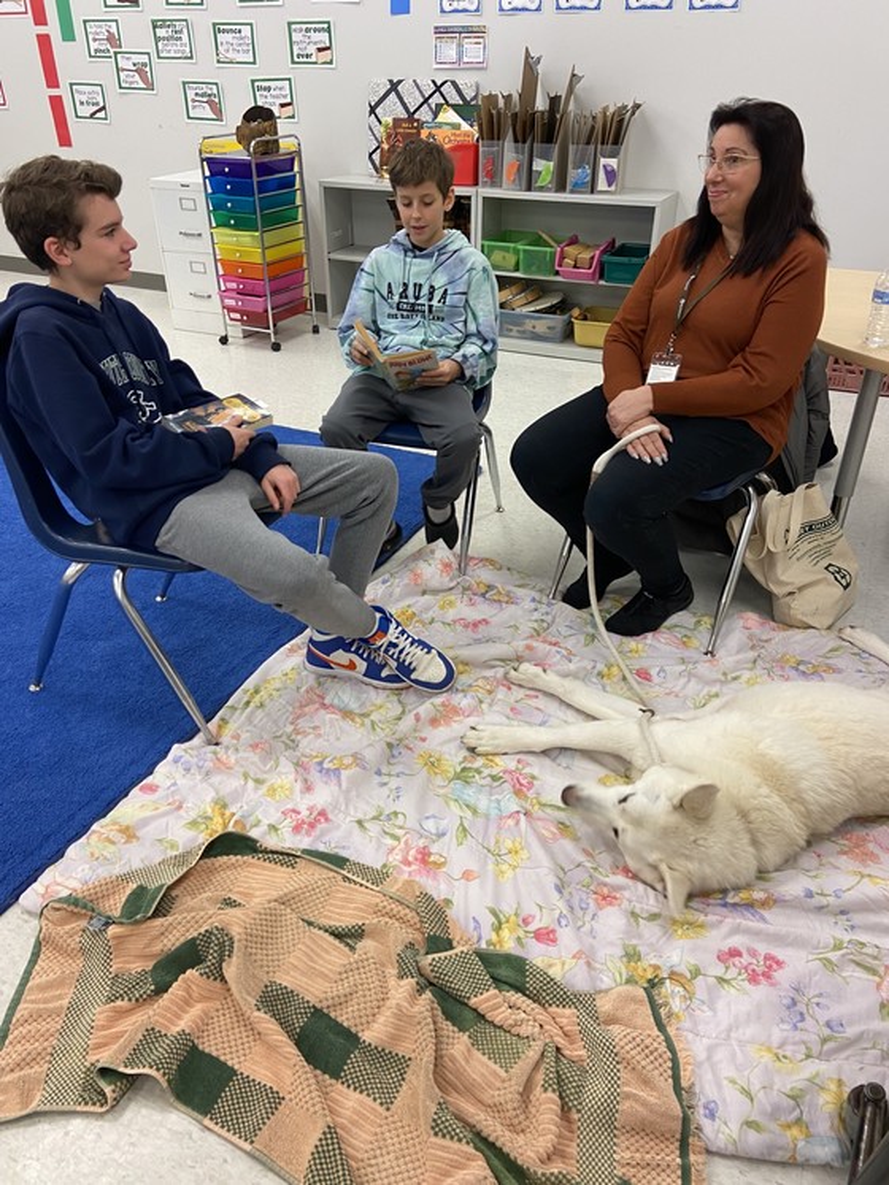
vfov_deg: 67.3
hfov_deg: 53.1
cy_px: 592
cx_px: 444
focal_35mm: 26
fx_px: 891
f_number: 1.8
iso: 80
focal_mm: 4.25
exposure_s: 1/60
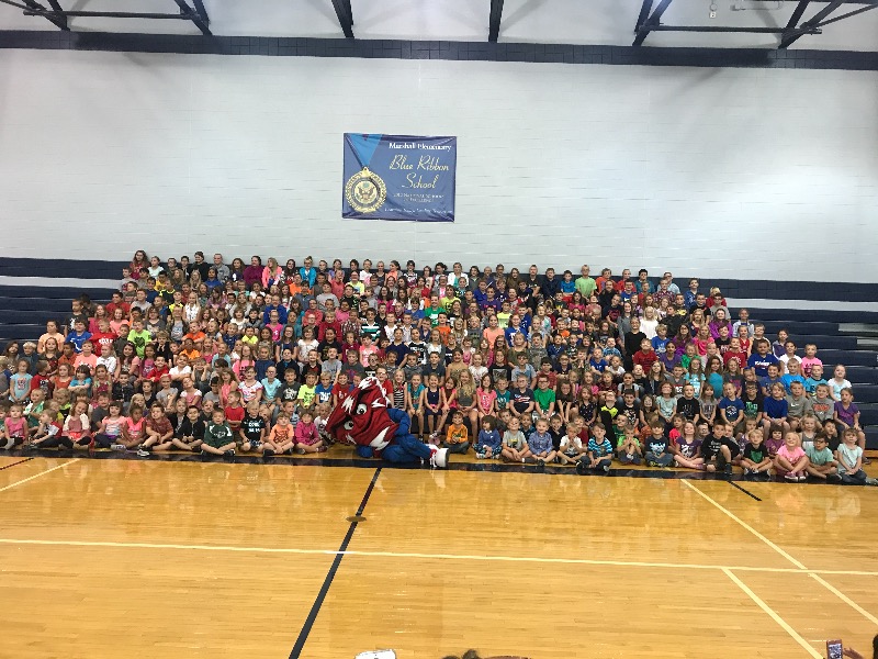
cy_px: 330
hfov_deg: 63.4
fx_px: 710
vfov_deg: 49.7
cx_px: 439
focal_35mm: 28
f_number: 1.8
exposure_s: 1/30
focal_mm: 3.99
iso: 40
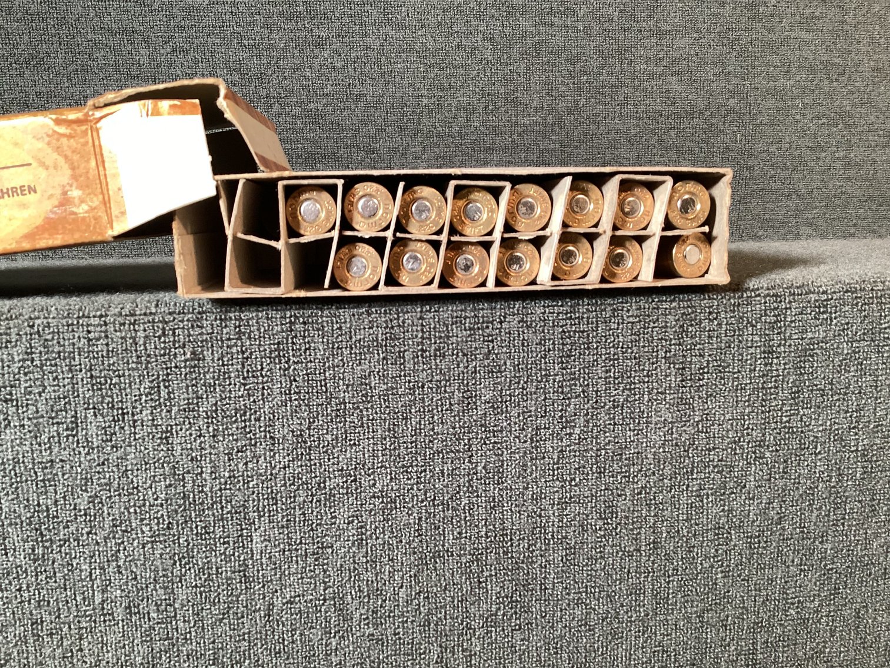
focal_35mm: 31
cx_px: 445
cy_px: 334
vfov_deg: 45.4
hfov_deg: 58.3
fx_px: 797
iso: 250
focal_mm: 3.3
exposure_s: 1/50
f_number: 2.4
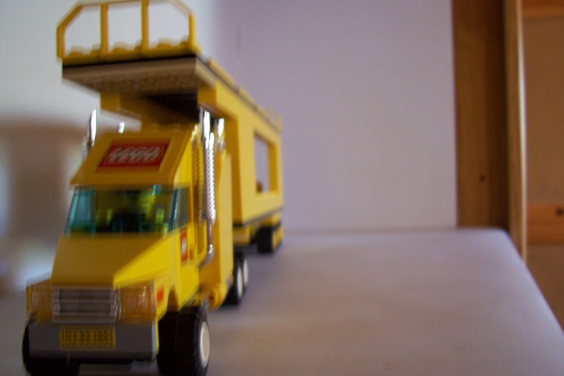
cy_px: 188
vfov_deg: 38.9
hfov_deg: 55.8
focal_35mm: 34
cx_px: 282
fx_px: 533
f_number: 2.7
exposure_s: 1/8
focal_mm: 5.6
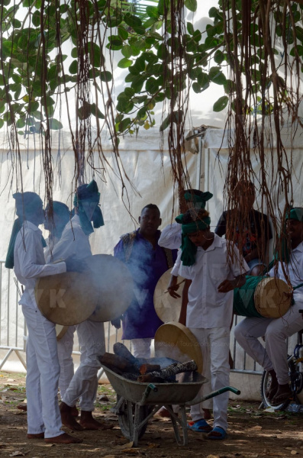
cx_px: 152
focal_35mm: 225
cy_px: 229
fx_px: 2855
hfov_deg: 6.1
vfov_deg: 9.2
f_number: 8
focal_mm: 150
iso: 250
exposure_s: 1/160
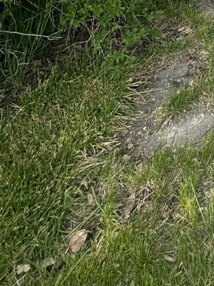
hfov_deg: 21.8
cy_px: -205
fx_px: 421
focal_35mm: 51
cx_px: 350
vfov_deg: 23.4
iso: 40
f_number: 2.2
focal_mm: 2.22
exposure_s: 1/675
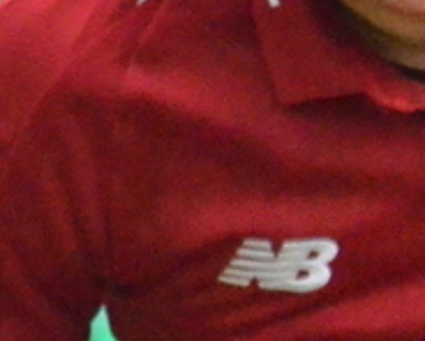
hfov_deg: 0.7
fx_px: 34576
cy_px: -167
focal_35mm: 2743
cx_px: 1099
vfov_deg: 0.6
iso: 6400
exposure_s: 1/4000
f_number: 6.3
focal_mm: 300
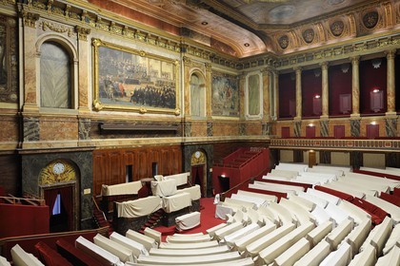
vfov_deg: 53.1
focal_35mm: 24
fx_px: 267
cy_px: 133
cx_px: 200
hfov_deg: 73.7
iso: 200
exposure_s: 1/1.67
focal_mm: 24
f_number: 7.1
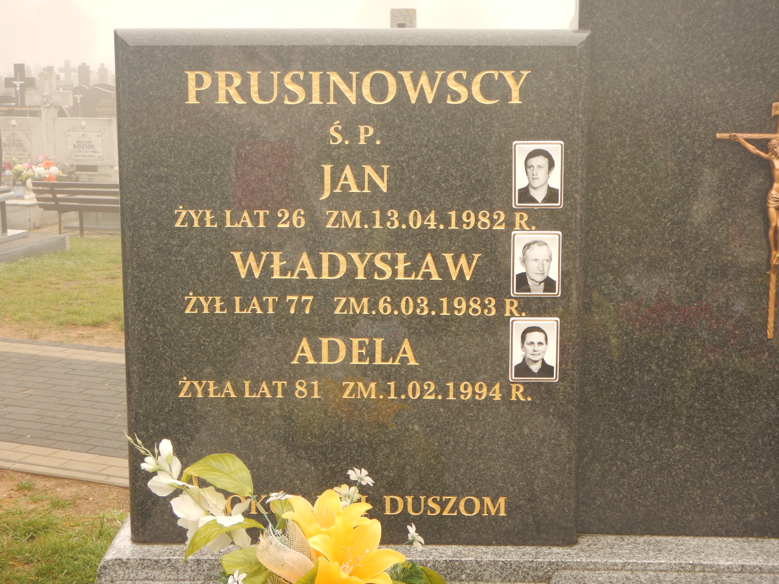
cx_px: 390
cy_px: 292
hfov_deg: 31.7
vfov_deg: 24.0
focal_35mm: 61
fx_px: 1373
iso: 125
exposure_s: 1/80
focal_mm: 11
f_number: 4.4
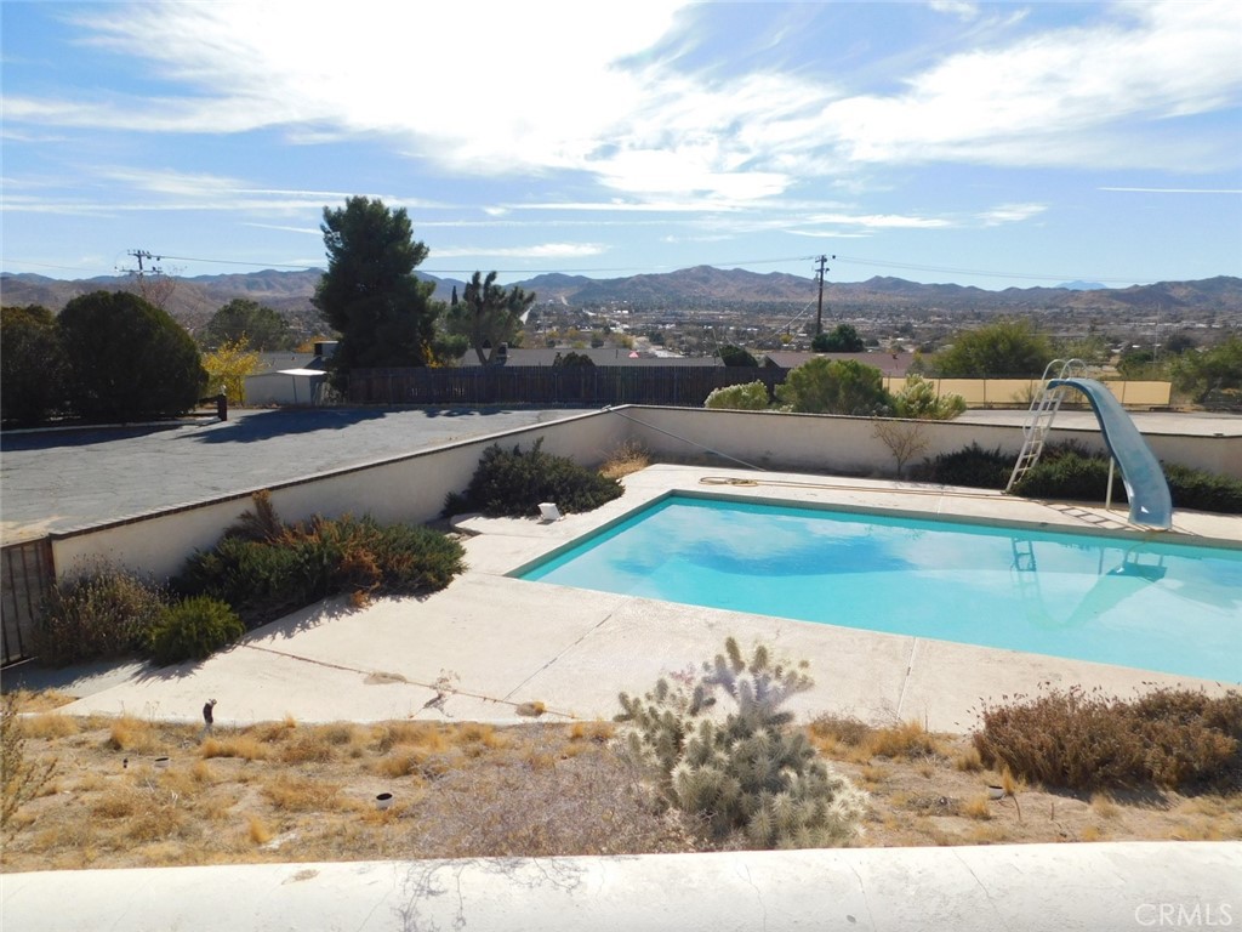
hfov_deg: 73.9
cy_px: 466
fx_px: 825
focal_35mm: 23
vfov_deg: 58.9
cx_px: 621
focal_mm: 4
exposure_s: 1/640
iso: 125
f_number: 6
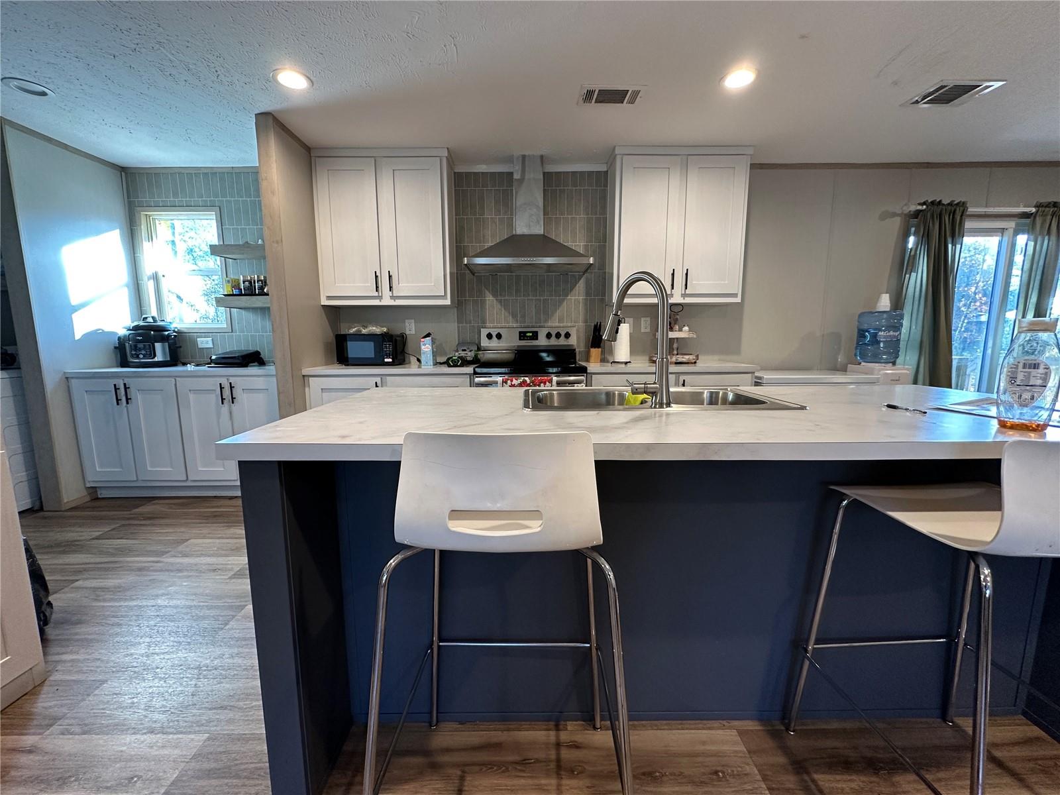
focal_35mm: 14
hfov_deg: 102.1
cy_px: 398
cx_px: 530
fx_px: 429
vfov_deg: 85.7
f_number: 2.2
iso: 160
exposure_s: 1/60
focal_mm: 2.22
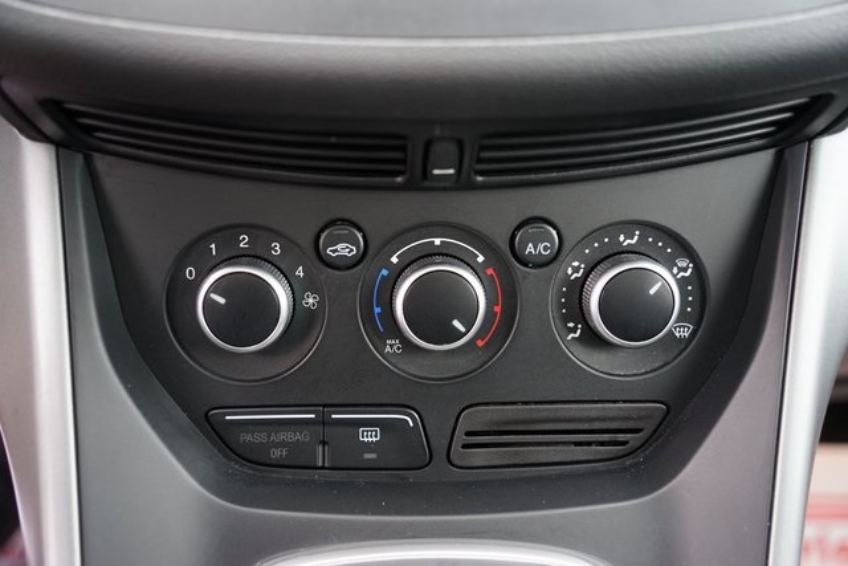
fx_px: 966
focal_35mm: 41
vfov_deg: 32.6
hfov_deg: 47.4
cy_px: 283
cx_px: 424
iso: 1600
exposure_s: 1/60
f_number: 4
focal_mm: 41
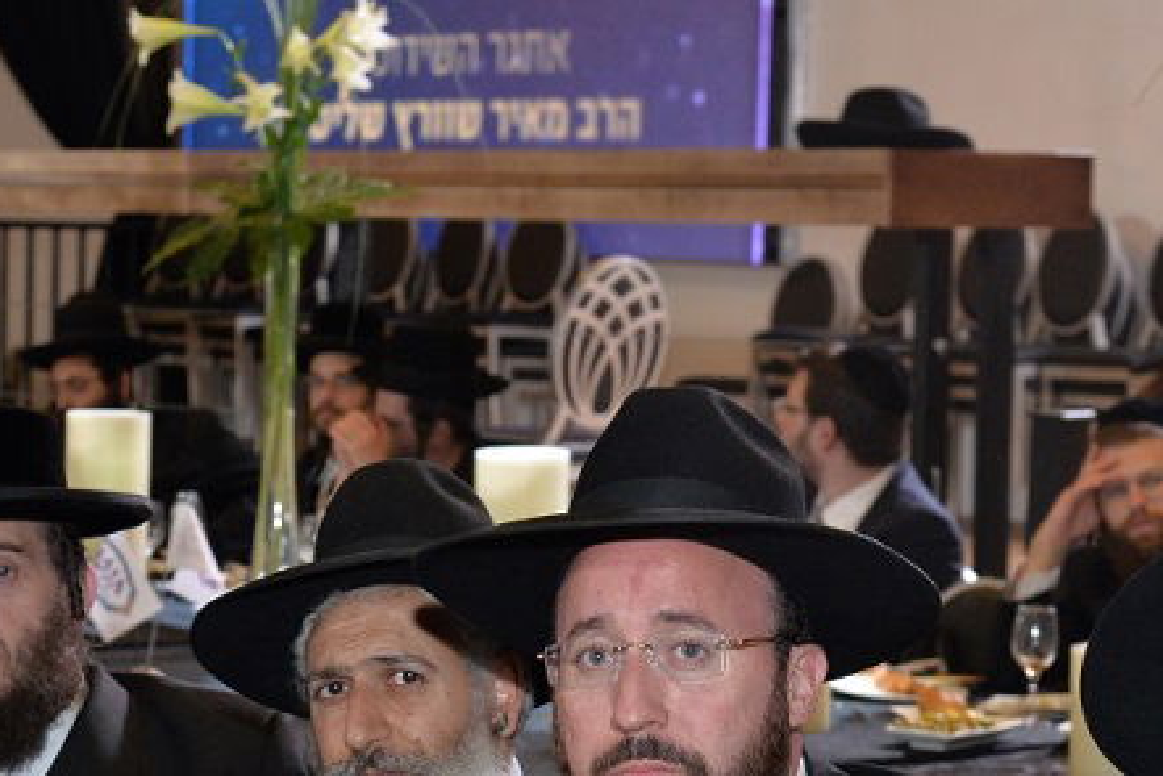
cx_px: 545
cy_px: 810
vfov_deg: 12.0
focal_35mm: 113
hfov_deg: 18.1
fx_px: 3652
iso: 1600
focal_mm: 50
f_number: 5
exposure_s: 1/160
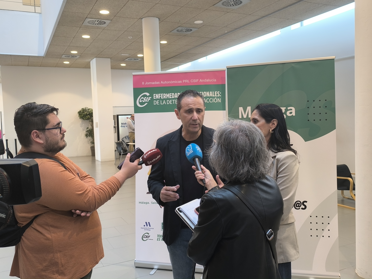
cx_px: 186
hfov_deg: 60.0
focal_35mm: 30
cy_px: 140
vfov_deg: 46.8
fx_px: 322
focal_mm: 6.14
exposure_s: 1/100
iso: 320
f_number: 1.65
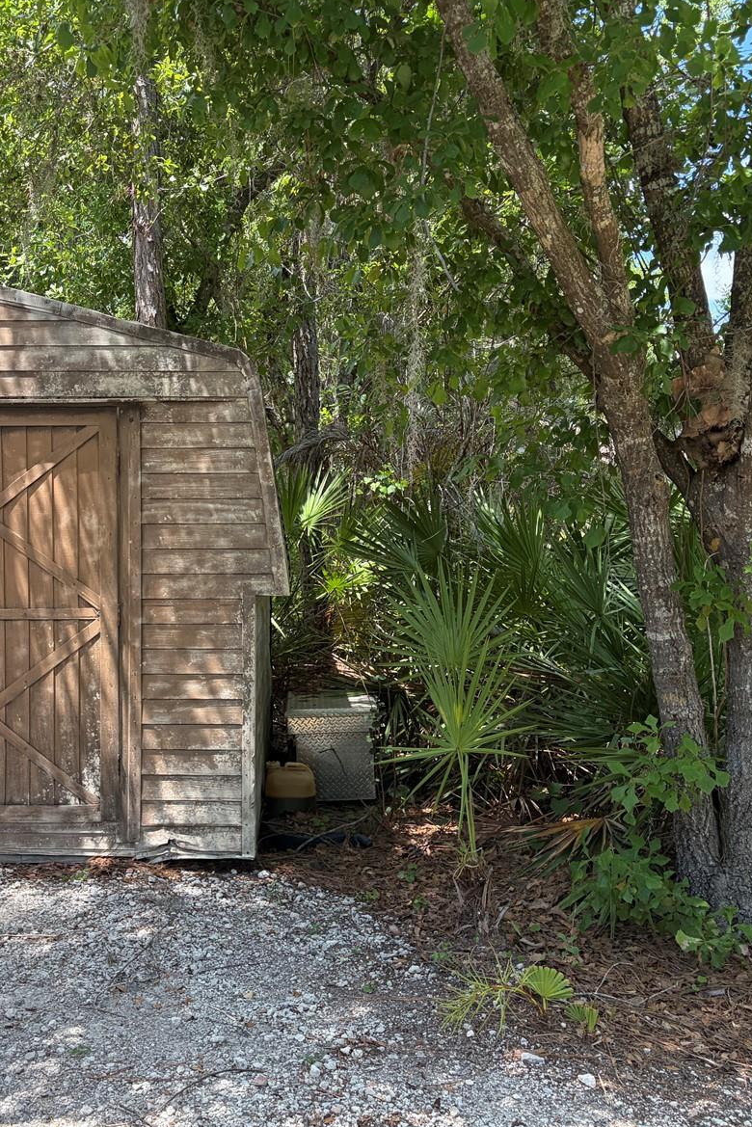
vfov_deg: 51.9
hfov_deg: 35.6
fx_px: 1159
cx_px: 247
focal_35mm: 37
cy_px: 552
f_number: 1.6
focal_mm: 5.96
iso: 64
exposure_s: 1/782
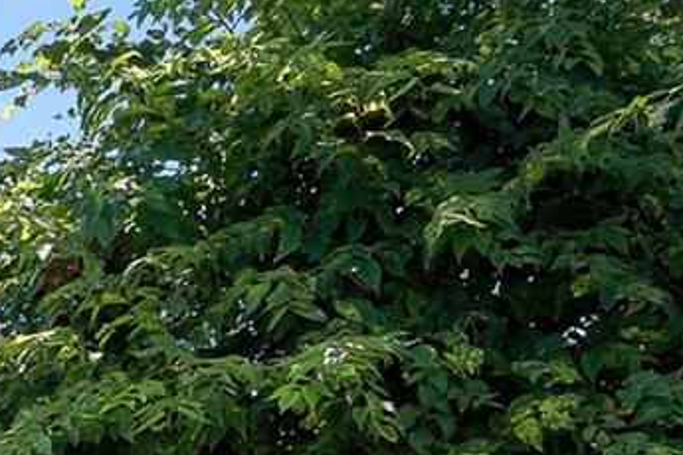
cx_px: -820
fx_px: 1802
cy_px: 812
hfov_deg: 15.4
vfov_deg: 13.1
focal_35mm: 95
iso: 160
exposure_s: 1/200
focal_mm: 16
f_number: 6.3
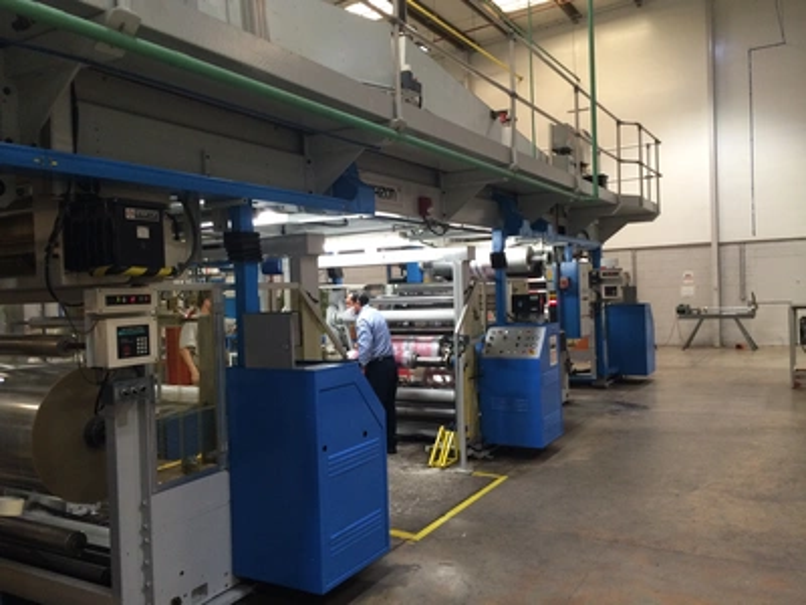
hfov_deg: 60.0
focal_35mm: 30
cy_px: 302
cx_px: 403
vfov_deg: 46.8
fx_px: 699
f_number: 2.2
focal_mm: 4.12
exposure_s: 1/30
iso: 160
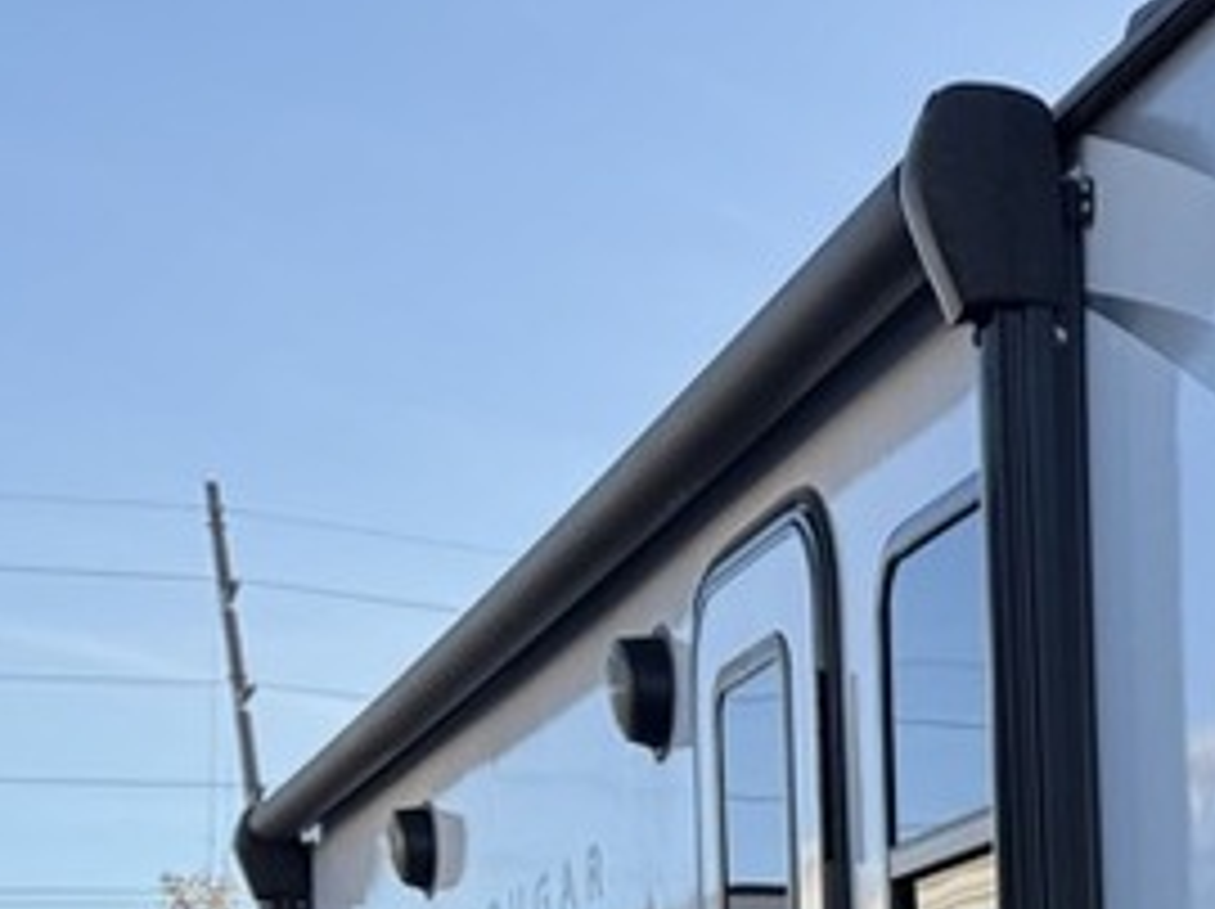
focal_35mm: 89
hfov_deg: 18.4
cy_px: 1503
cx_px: 2030
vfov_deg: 14.9
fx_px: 3121
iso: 100
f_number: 1.78
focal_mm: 6.76
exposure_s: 1/1230
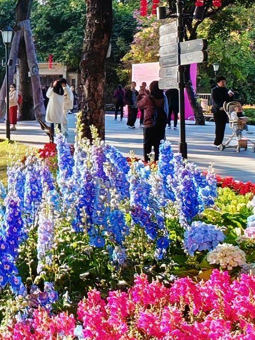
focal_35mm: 77
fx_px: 755
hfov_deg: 18.2
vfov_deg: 25.0
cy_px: 75
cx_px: -52
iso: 50
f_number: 2.2
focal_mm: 1.96
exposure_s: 1/417
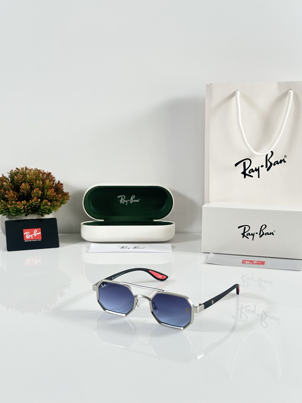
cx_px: 151
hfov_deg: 30.3
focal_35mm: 48
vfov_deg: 39.7
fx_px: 558
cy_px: 202
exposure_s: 1/121
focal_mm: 6.86
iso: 80
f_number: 1.78
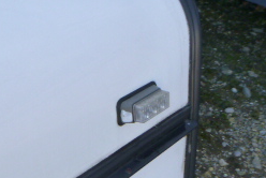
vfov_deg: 20.0
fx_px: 496
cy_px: 162
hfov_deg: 29.8
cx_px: 83
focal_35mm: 67
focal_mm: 4.5
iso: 160
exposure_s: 1/125
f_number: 3.9
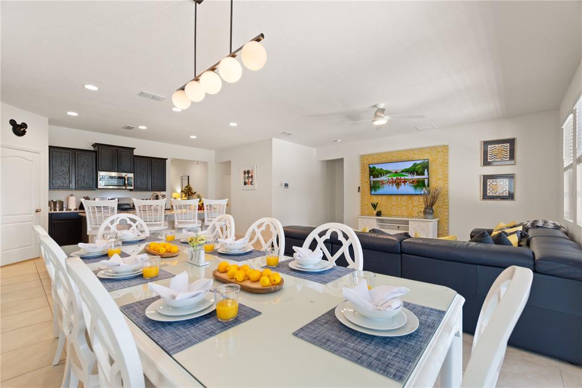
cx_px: 291
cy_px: 194
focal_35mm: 15
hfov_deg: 100.4
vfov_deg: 77.3
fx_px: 242
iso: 400
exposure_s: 1/8
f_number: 4.5
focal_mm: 10
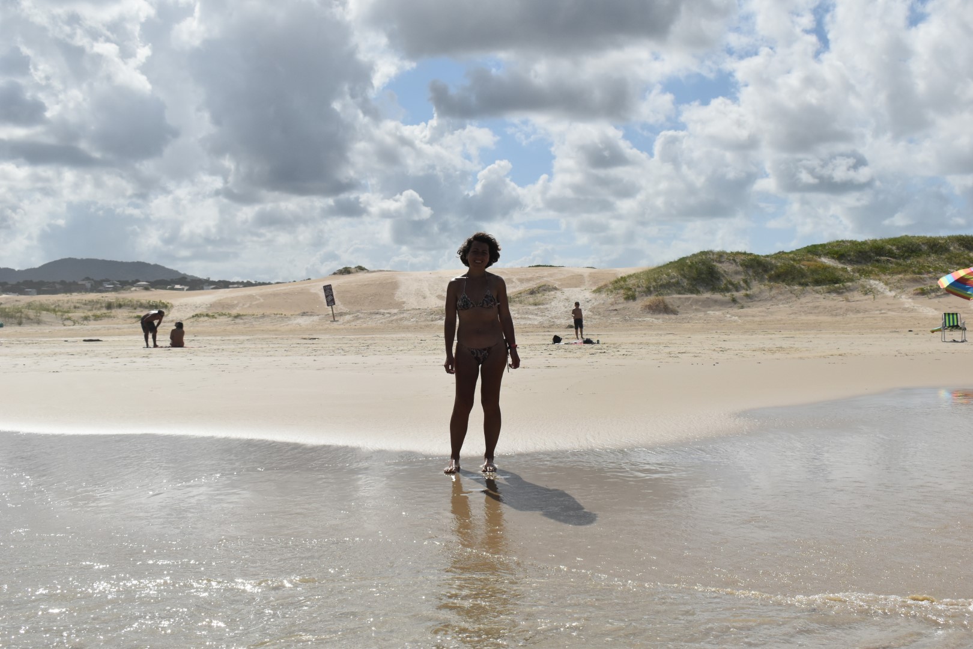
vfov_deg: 30.8
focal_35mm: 44
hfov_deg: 45.0
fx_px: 1176
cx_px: 486
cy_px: 324
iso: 400
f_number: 8
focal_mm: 29
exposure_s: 1/2000
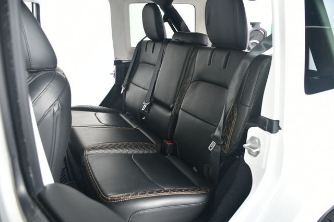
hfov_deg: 67.4
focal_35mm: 27
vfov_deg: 47.9
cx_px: 167
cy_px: 111
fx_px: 250
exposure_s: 1/160
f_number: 3.5
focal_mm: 18
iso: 100
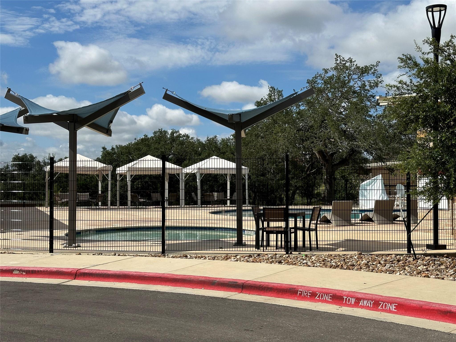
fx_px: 632
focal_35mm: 48
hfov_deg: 39.7
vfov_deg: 30.3
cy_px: 171
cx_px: 228
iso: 64
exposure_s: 1/6211
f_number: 1.78
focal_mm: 6.86
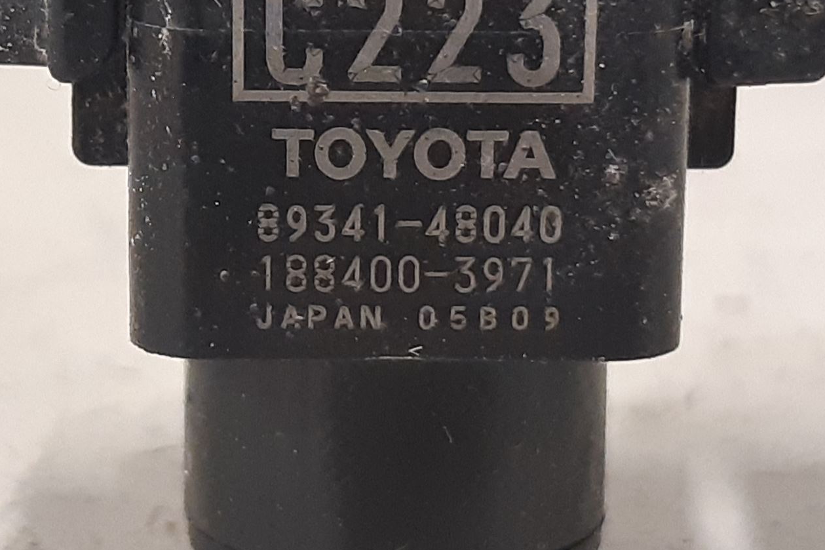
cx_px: 377
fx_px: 1008
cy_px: 302
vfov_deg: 30.5
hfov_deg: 44.5
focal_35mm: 44
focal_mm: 3.93
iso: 200
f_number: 1.7
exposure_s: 1/33
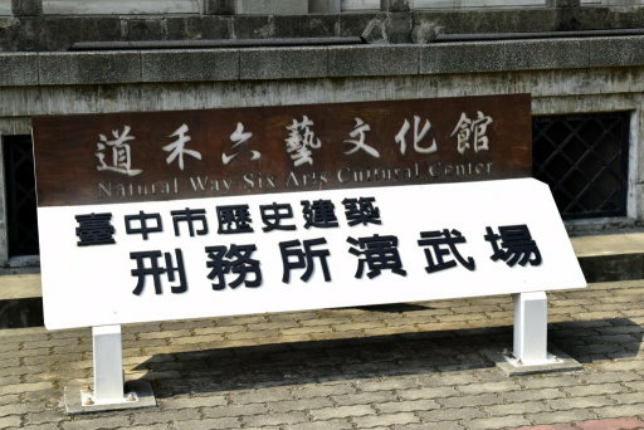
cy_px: 215
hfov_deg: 29.2
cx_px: 322
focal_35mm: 69
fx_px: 1235
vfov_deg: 19.8
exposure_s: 1/160
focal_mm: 46
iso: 100
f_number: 7.1
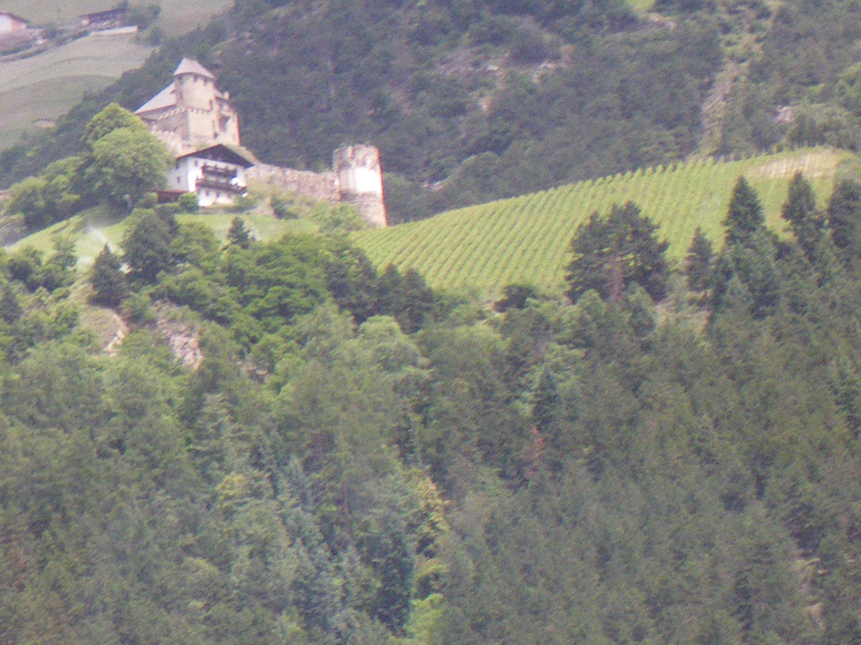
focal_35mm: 312
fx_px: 7758
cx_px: -76
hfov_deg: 6.3
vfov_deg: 4.8
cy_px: 237
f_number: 5.2
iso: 200
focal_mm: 20.6
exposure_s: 1/160
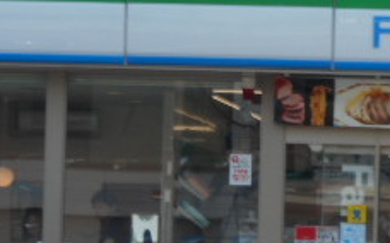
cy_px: 110
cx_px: 251
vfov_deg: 3.4
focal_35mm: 387
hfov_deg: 5.4
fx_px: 4109
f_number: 6.5
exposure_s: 1/160
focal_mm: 23
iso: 80
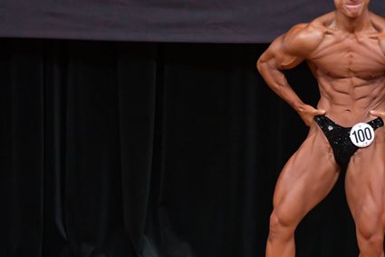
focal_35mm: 547
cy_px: 139
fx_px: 5847
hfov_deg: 3.8
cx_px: 271
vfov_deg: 2.5
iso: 4000
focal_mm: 200
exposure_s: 1/400
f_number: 5.6
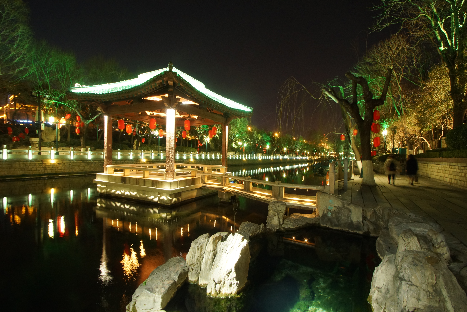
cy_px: 156
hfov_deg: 100.4
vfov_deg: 77.4
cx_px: 234
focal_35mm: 15
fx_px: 195
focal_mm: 10
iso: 800
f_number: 6.3
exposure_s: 1/1.25
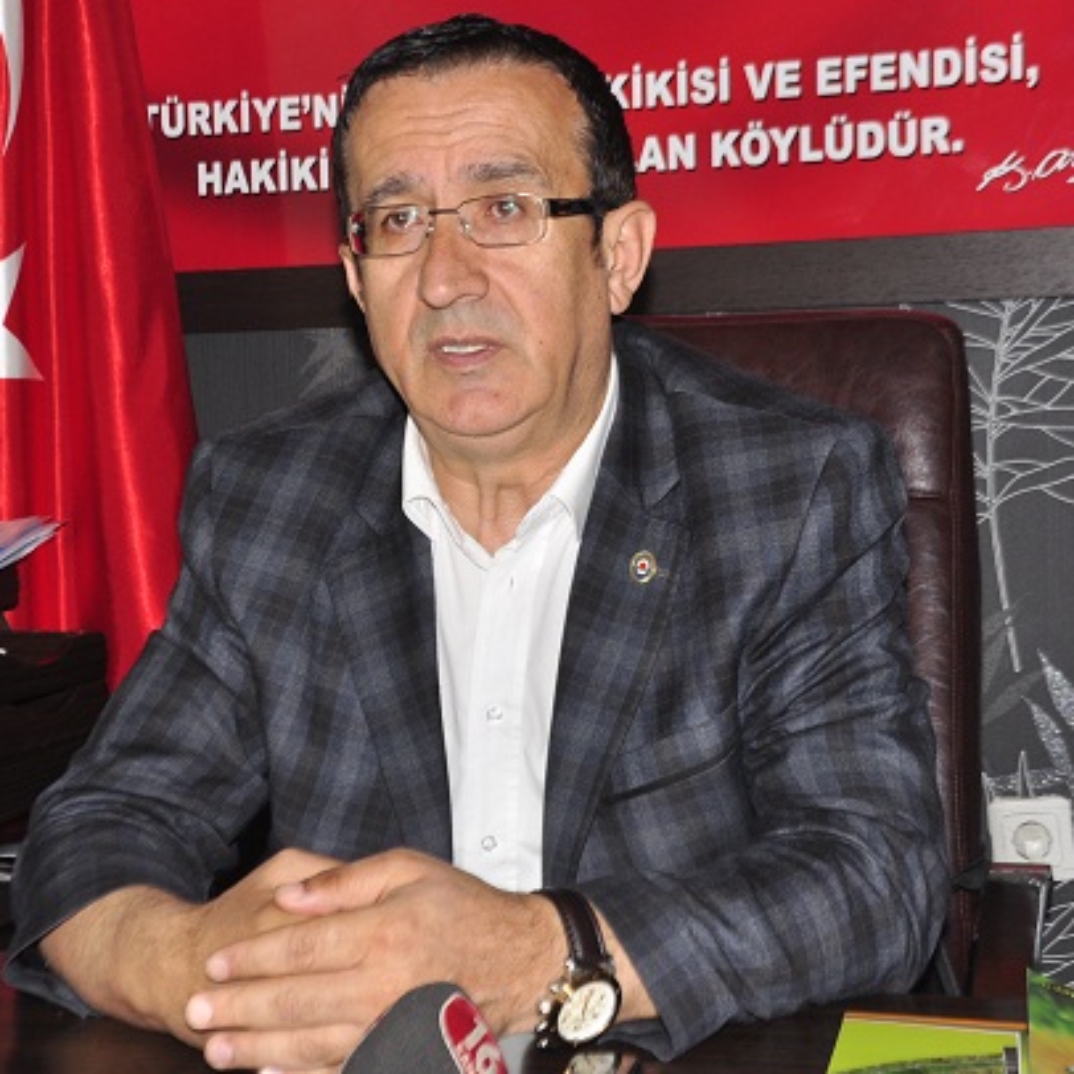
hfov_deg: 24.4
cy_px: 526
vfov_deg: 24.4
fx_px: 2481
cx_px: 466
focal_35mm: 71
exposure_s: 1/200
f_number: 4.5
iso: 500
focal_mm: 35
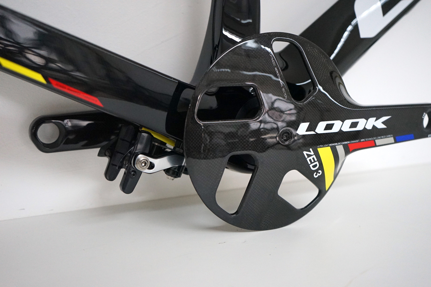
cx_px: 216
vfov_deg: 32.6
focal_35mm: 41
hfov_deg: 47.4
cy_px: 144
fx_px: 490
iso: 3200
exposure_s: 1/160
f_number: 4.5
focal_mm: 41
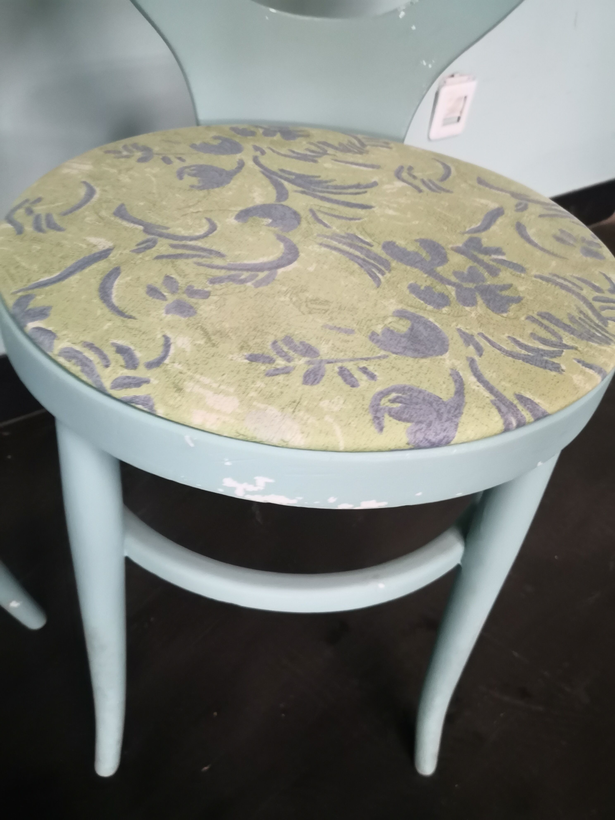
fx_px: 640
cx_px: 308
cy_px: 410
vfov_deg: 65.3
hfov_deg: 51.4
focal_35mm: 27
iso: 320
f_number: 1.6
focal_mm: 3.95
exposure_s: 1/33.3
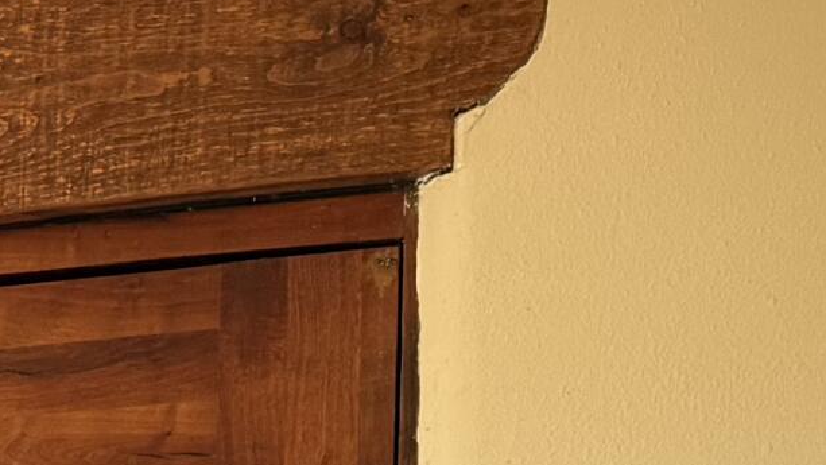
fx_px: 2804
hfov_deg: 14.8
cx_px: -633
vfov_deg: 8.2
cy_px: 1322
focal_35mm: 128
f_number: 1.78
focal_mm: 6.76
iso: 200
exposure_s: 1/60
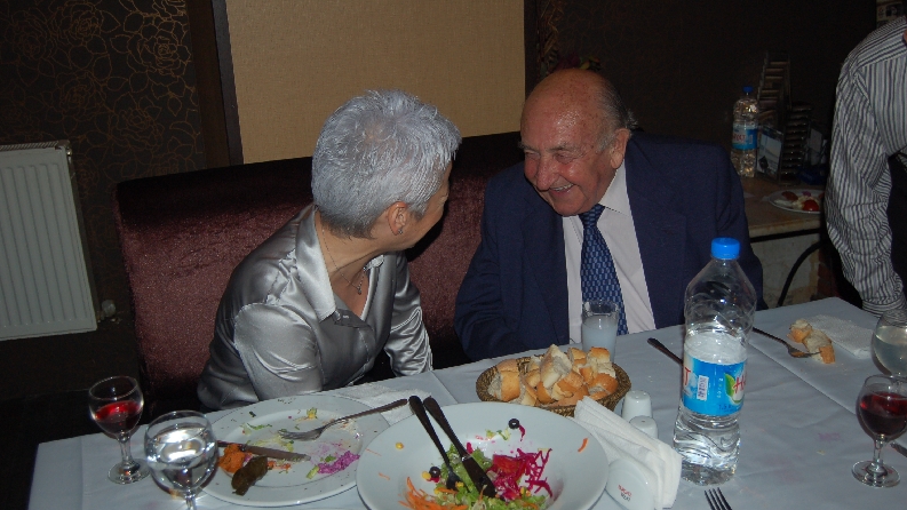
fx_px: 914
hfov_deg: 52.8
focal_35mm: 38
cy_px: 252
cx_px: 451
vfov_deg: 31.2
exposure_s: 1/60
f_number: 4
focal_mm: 24
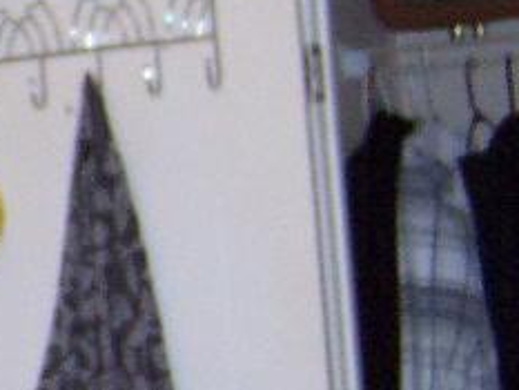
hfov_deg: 10.8
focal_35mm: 170
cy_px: 160
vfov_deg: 8.7
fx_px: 2550
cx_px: -461
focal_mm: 5.5
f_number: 2.4
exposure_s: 1/60
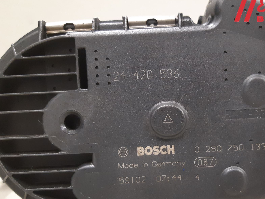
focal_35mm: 34
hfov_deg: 53.4
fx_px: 260
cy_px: 123
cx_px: 165
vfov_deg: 41.5
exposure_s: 1/25
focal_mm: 3.93
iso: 250
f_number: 1.7
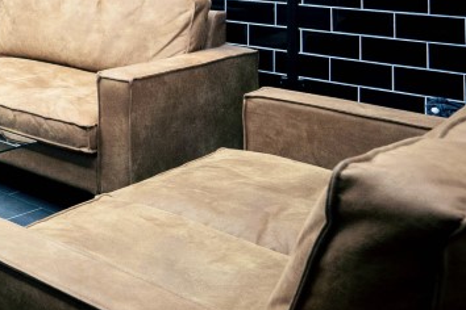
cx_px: -226
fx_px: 673
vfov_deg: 23.2
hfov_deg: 27.2
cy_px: -85
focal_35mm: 52
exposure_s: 1/100
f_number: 5.6
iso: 3200
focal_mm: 16
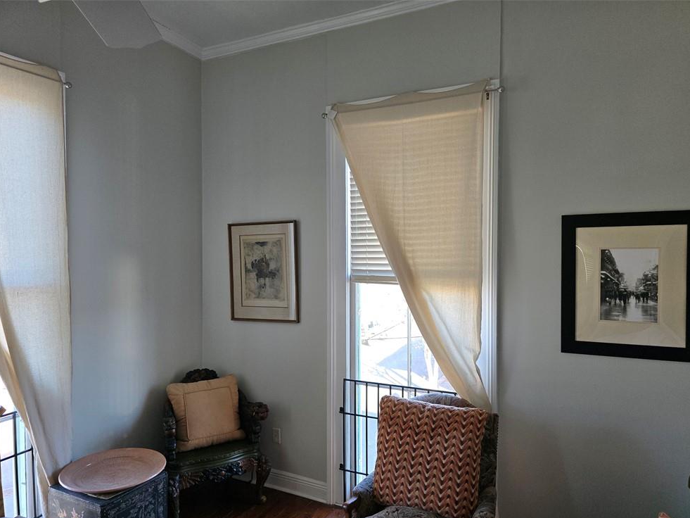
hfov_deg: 71.6
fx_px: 478
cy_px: 270
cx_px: 357
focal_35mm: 24
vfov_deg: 56.8
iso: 125
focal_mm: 6.3
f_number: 1.7
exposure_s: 1/180
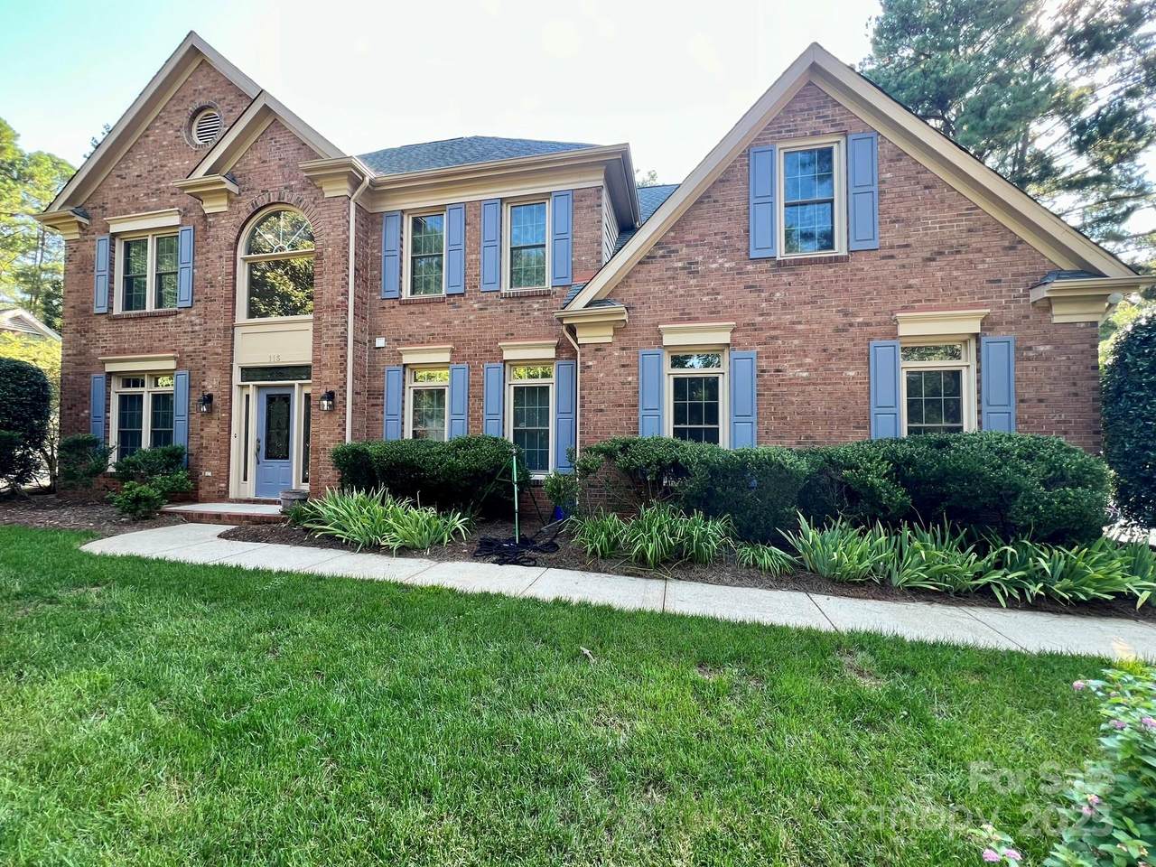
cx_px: 578
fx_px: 434
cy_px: 434
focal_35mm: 13
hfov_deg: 106.2
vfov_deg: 89.9
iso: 50
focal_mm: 1.57
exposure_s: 1/99
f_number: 1.8
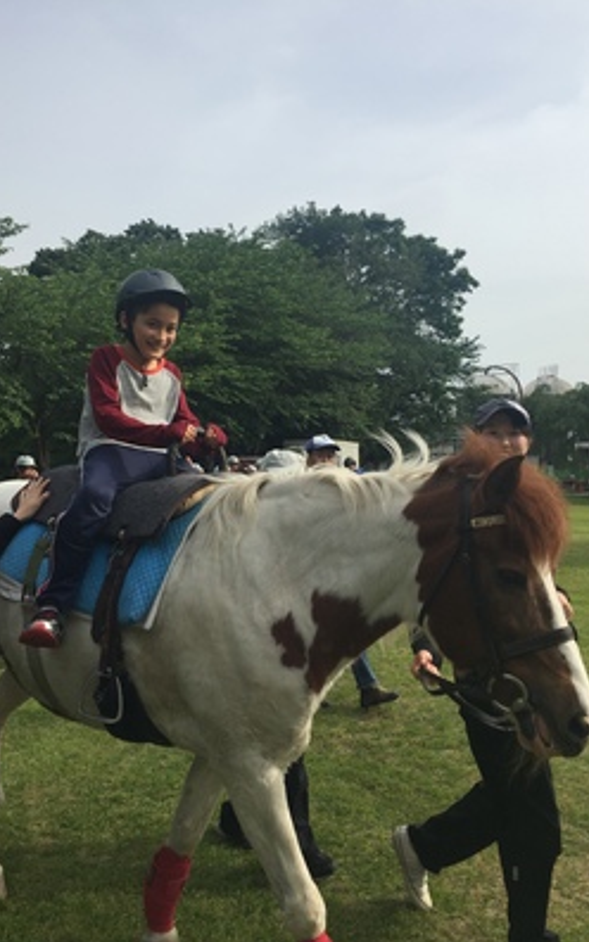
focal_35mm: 31
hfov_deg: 40.6
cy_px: 470
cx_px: 294
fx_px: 796
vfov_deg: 61.2
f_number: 2.2
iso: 32
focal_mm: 4.15
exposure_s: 1/2326
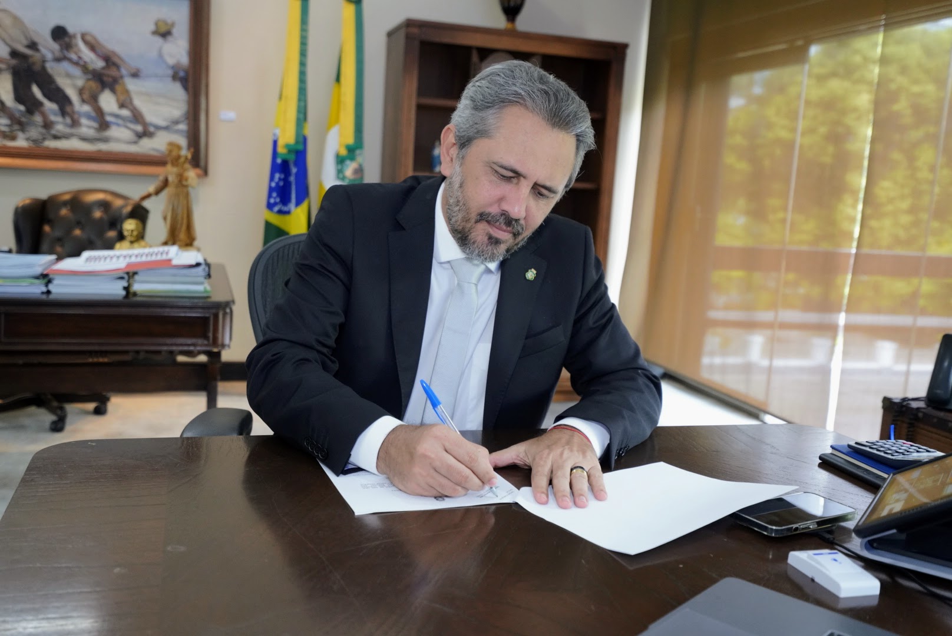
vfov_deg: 38.9
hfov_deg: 55.8
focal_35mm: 34
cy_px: 318
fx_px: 900
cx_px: 476
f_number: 4
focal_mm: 34
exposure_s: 1/200
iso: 2500
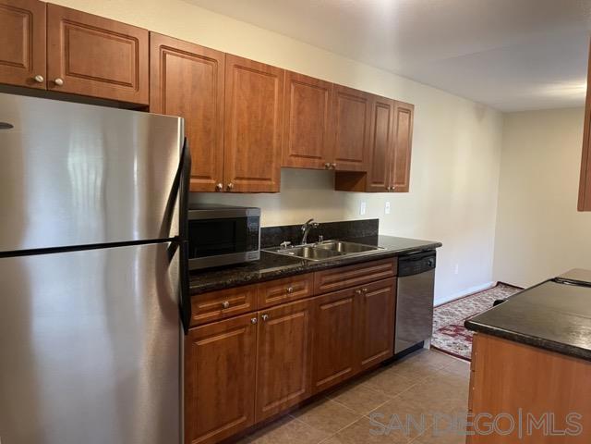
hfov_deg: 67.3
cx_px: 296
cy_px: 222
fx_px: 444
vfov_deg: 53.1
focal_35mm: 26
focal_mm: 4.2
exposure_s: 1/60
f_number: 1.6
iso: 320
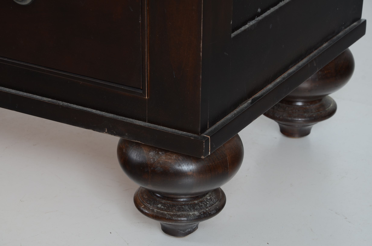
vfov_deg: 11.4
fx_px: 1237
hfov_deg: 17.1
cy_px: 123
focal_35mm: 120
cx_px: 186
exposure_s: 1/60
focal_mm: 80
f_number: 8
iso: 160
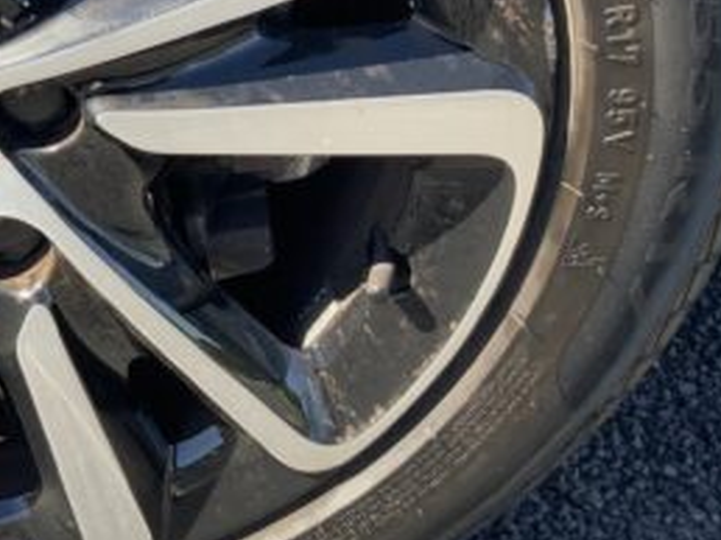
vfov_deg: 16.2
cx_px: -48
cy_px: 53
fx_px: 1873
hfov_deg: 20.9
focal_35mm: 90
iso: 16
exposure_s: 1/265
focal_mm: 3
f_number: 1.8
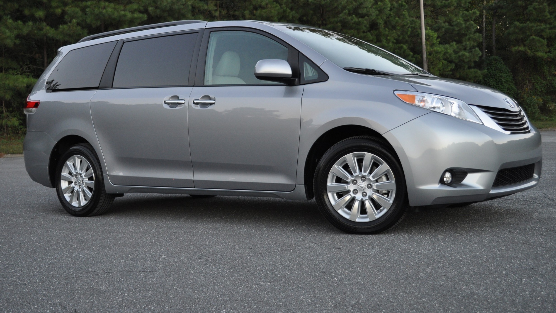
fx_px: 708
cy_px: 126
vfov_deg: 24.9
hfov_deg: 42.9
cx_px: 283
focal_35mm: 48
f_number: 4.5
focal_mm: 30
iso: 640
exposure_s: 1/60
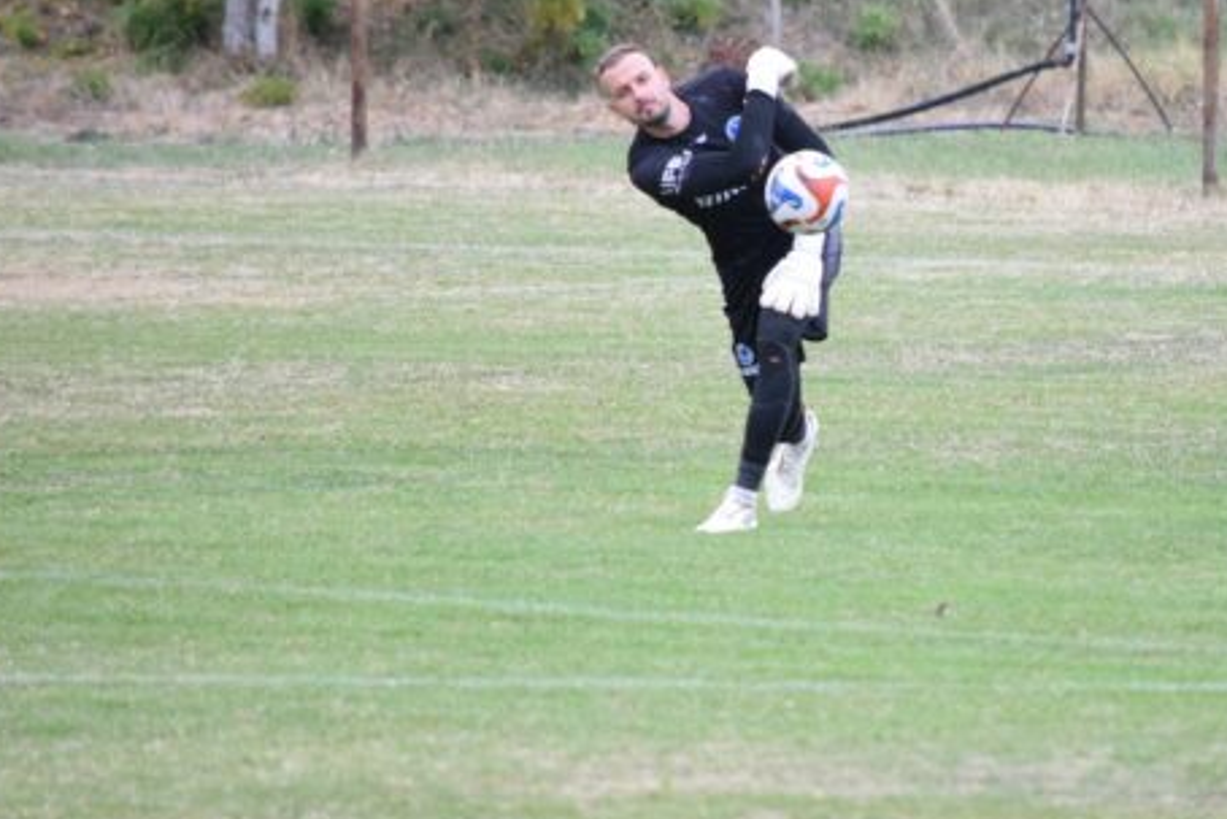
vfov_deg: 2.2
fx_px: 21274
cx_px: 813
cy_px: 368
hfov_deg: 3.3
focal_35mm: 624
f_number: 5.6
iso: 3200
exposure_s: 1/640
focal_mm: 300
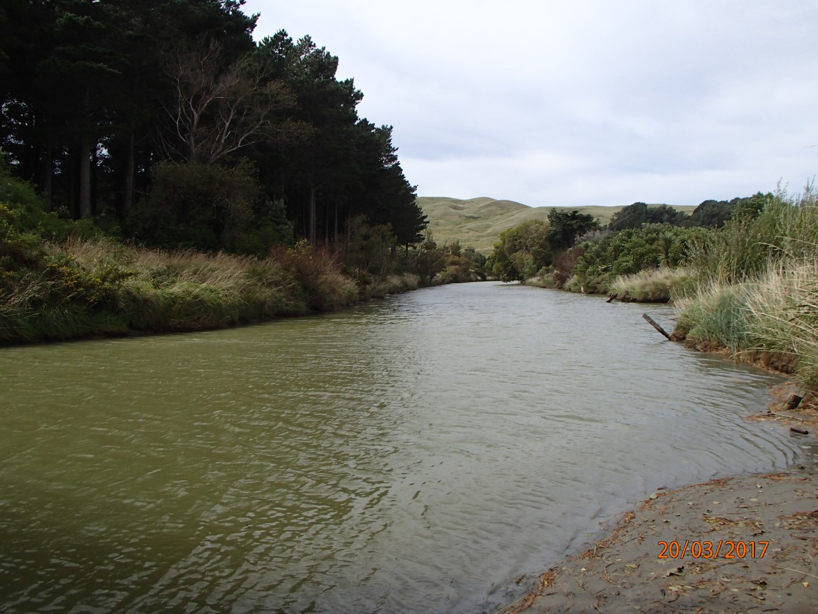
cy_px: 307
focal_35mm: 28
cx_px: 409
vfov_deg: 49.7
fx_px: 662
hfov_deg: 63.4
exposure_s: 1/160
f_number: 11
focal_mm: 5
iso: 100
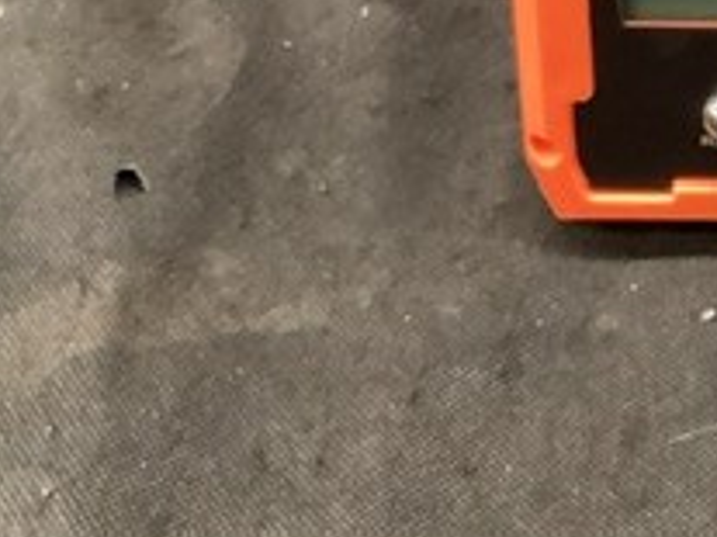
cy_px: -187
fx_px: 1987
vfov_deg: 14.6
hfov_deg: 19.7
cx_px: 762
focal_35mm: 96
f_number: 2.4
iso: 320
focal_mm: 3.3
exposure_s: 1/30
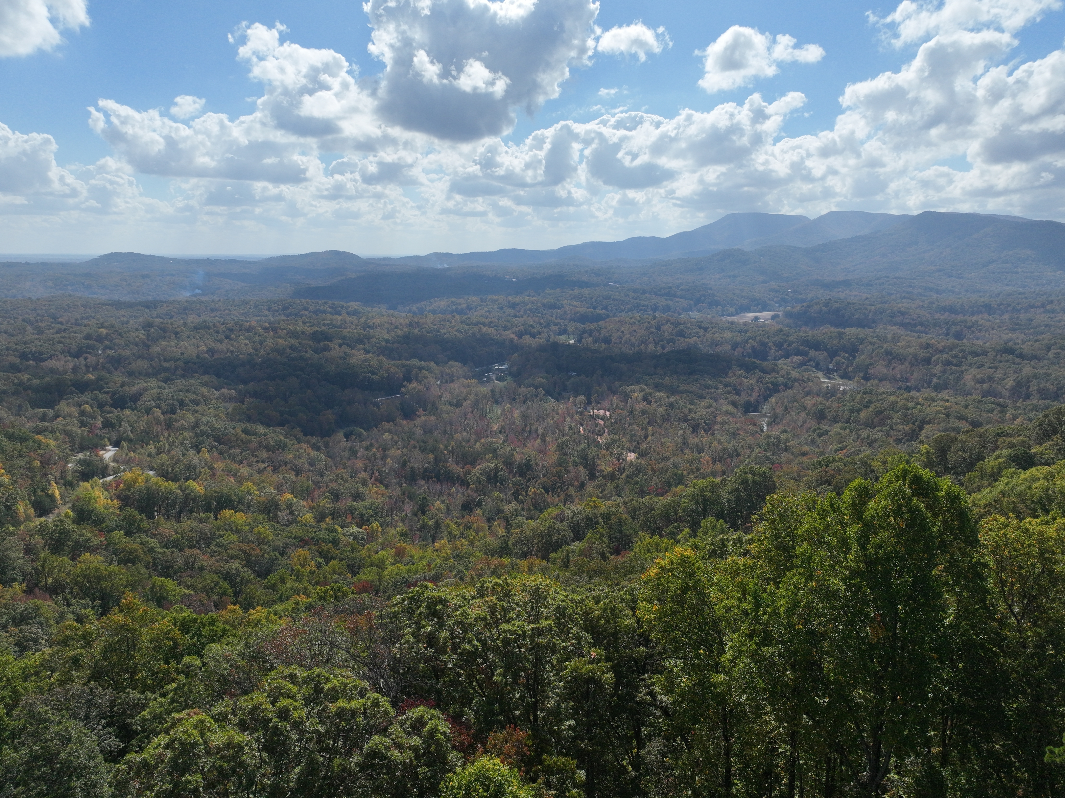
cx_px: 532
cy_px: 399
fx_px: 738
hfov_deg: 71.6
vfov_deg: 56.8
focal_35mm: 24
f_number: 2.8
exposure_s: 1/5000
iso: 100
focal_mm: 12.29
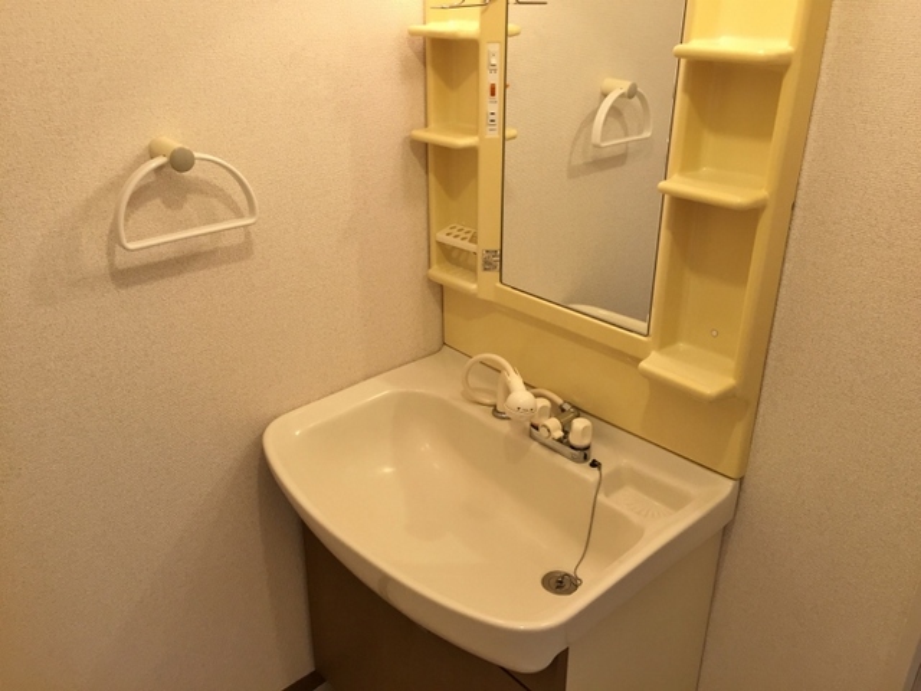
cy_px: 346
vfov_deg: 48.2
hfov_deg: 61.7
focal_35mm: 29
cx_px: 460
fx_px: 772
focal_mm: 4.15
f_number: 2.2
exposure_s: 1/33
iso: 50
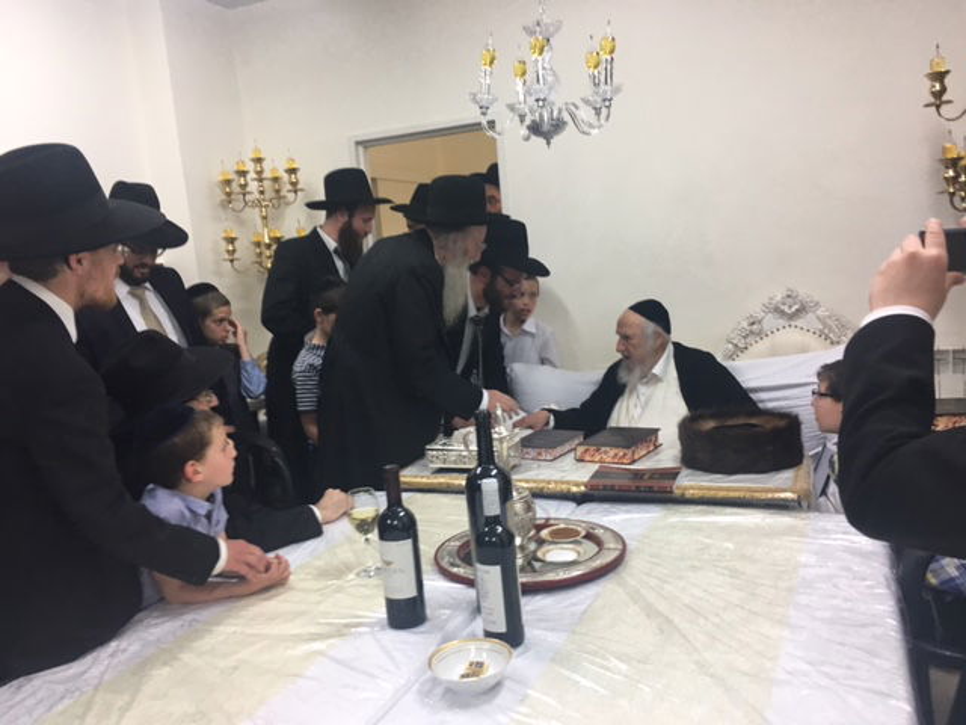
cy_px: 362
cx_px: 483
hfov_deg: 61.7
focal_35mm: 29
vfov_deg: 48.2
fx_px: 809
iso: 50
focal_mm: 4.15
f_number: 2.2
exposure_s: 1/33
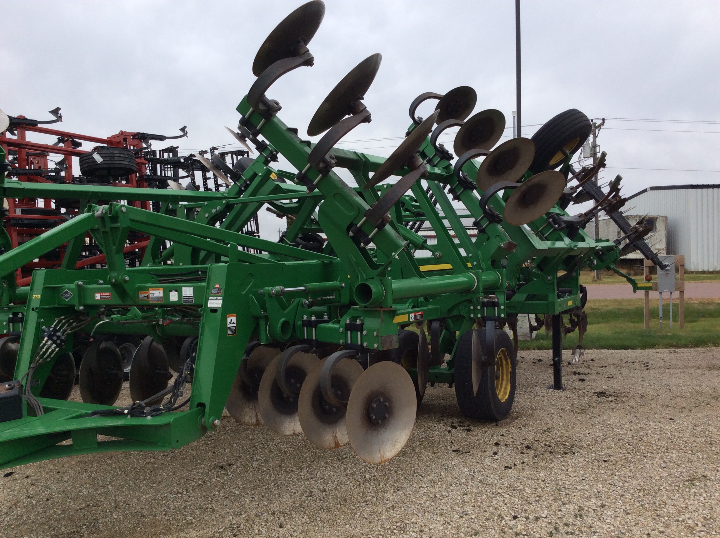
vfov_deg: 44.1
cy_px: 269
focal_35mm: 32
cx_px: 360
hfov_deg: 56.9
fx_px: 665
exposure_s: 1/673
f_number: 2.4
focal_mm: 3.3
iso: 32
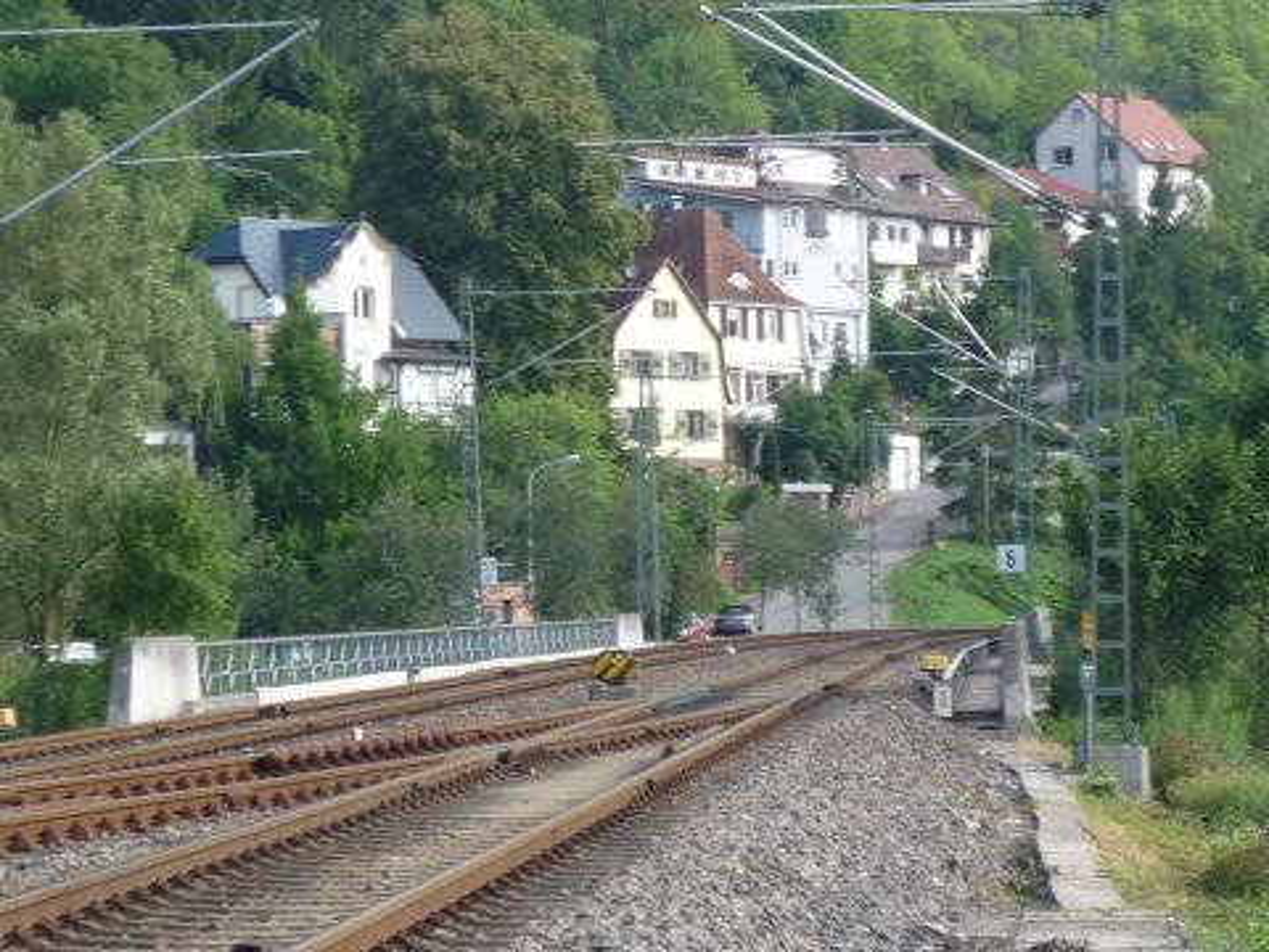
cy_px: 476
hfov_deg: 12.3
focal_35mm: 161
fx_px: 5902
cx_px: 634
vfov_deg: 9.2
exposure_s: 1/125
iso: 100
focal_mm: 16.3
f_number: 5.7
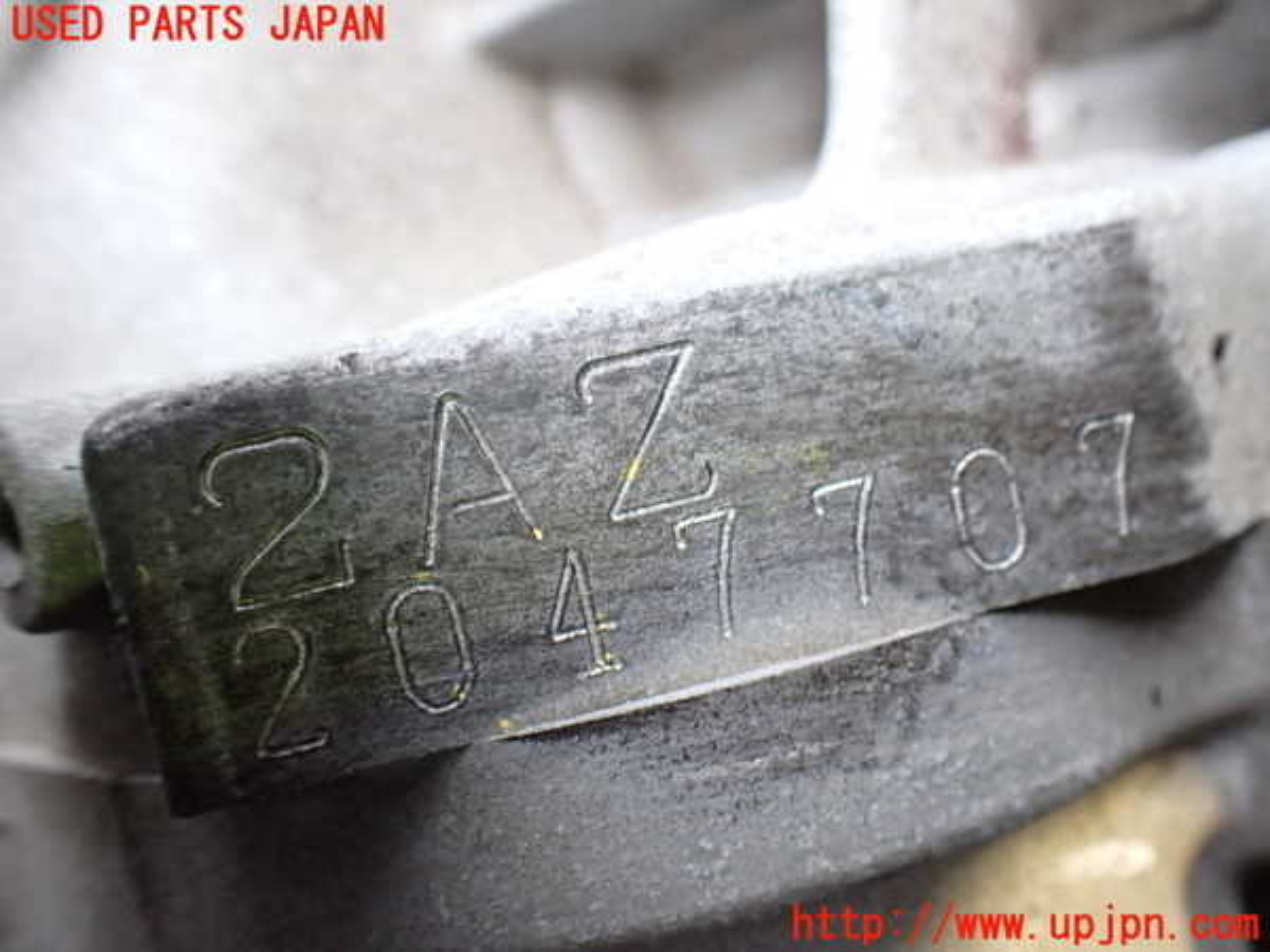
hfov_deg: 60.0
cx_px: 635
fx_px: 1101
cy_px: 476
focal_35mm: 30
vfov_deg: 46.8
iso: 800
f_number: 2.3
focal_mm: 5.4
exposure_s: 1/40
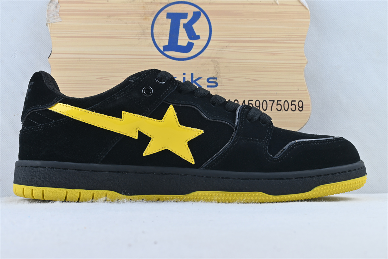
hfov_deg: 38.9
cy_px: 130
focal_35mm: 51
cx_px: 194
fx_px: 550
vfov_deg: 26.5
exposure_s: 1/13
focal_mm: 34
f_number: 10
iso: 100
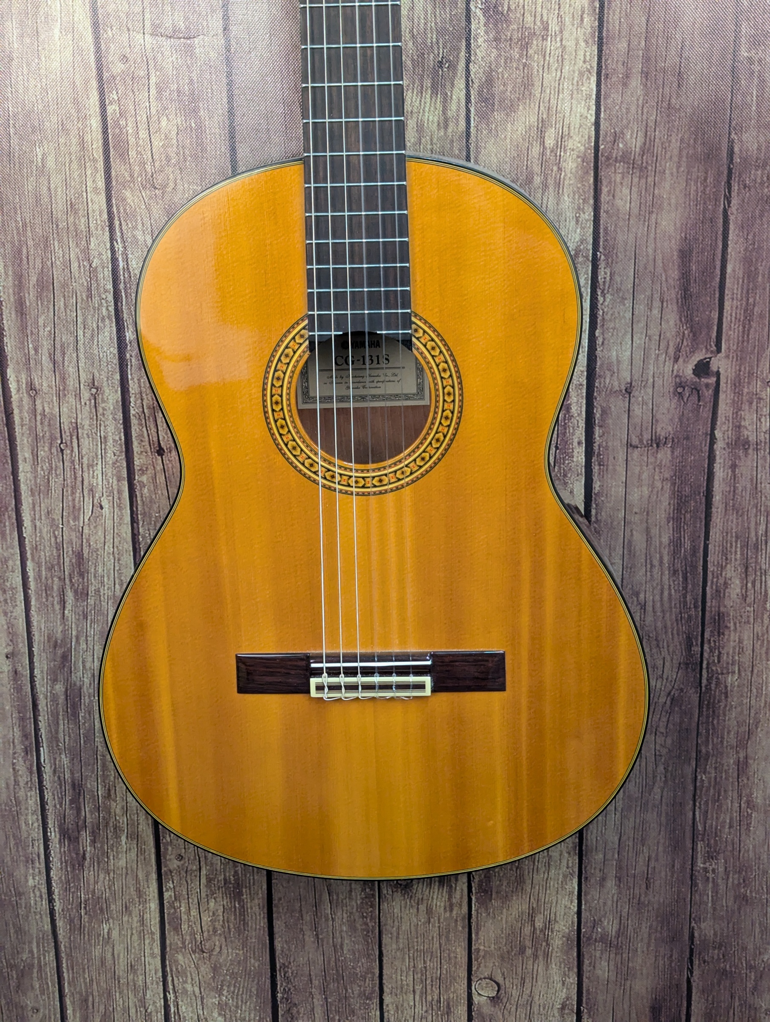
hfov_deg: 30.3
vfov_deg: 39.6
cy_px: 511
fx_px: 1420
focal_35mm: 48
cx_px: 385
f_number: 1.85
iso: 498
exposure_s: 1/120
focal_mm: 6.81
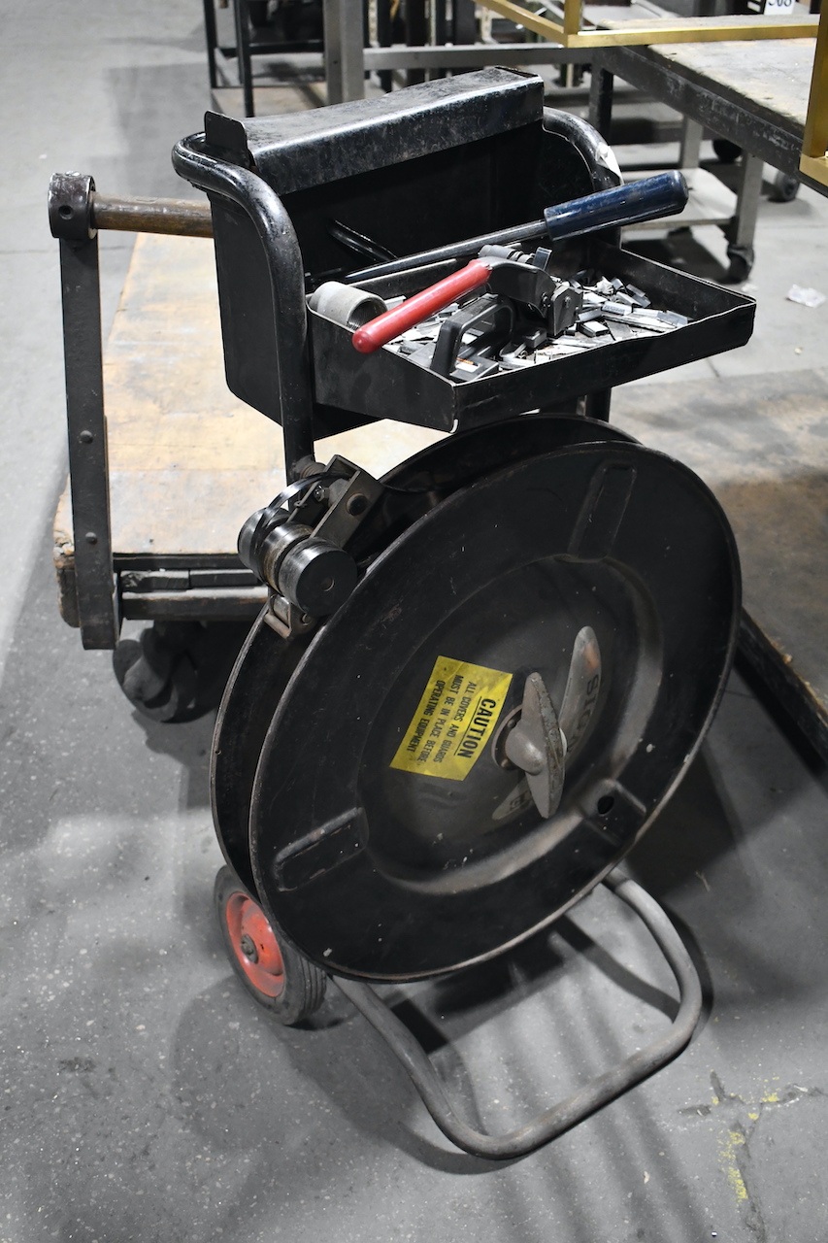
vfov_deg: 49.6
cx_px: 414
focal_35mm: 39
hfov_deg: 34.2
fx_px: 1346
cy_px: 622
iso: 3200
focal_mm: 26
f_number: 4
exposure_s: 1/80
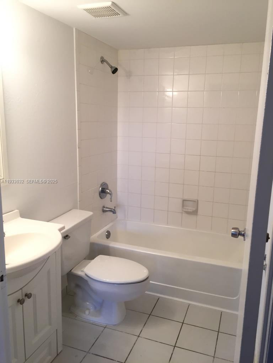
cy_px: 182
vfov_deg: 61.7
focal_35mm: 29
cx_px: 136
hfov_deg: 48.2
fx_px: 305
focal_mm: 4.15
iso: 32
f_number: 2.2
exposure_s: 1/40
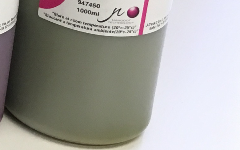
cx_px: -369
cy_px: -97
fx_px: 1040
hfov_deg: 10.8
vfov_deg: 8.0
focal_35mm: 159
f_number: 2.2
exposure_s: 1/30
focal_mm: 4.15
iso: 32
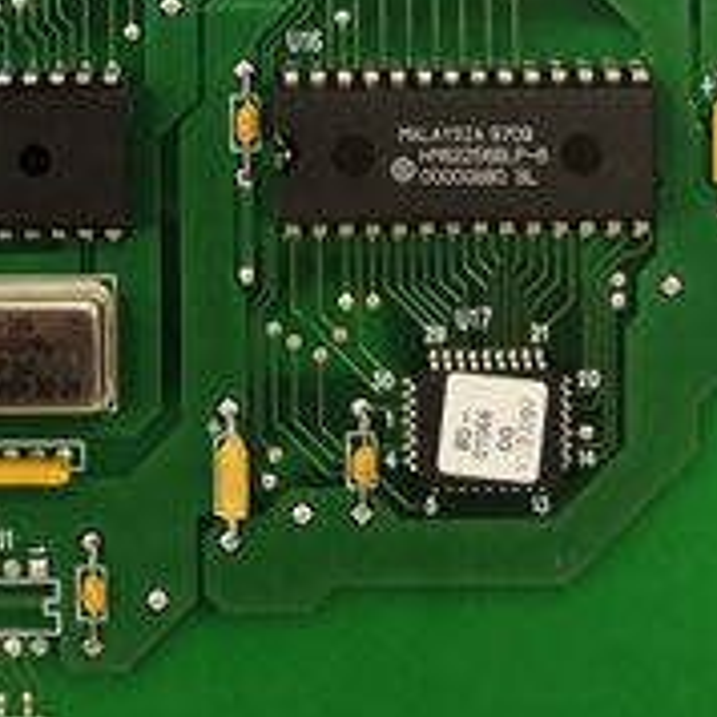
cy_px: -209
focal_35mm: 107
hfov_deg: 16.2
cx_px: 218
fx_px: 2507
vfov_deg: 15.5
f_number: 1.8
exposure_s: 1/33.3
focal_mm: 3.95
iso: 250
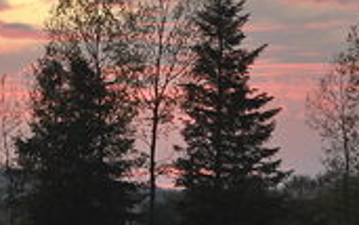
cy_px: -26
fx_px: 5765
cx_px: -107
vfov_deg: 2.2
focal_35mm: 589
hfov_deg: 3.6
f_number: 4
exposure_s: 1/60
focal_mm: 110
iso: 360
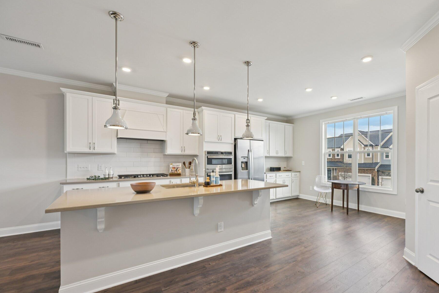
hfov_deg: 96.1
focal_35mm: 16
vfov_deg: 73.4
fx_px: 195
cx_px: 250
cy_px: 165
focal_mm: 14
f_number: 6.3
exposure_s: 1/40
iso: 100
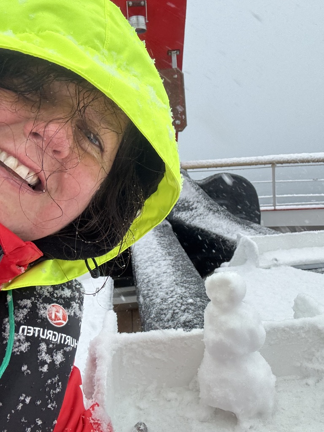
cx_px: 162
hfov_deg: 46.8
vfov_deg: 60.0
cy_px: 216
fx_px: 374
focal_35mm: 30
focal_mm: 2.69
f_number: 1.9
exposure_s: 1/60
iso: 100
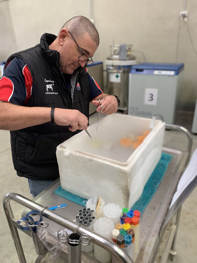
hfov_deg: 53.1
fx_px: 197
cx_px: 98
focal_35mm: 26
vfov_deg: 67.3
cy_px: 132
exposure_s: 1/50
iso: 125
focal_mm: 4.25
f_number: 1.8
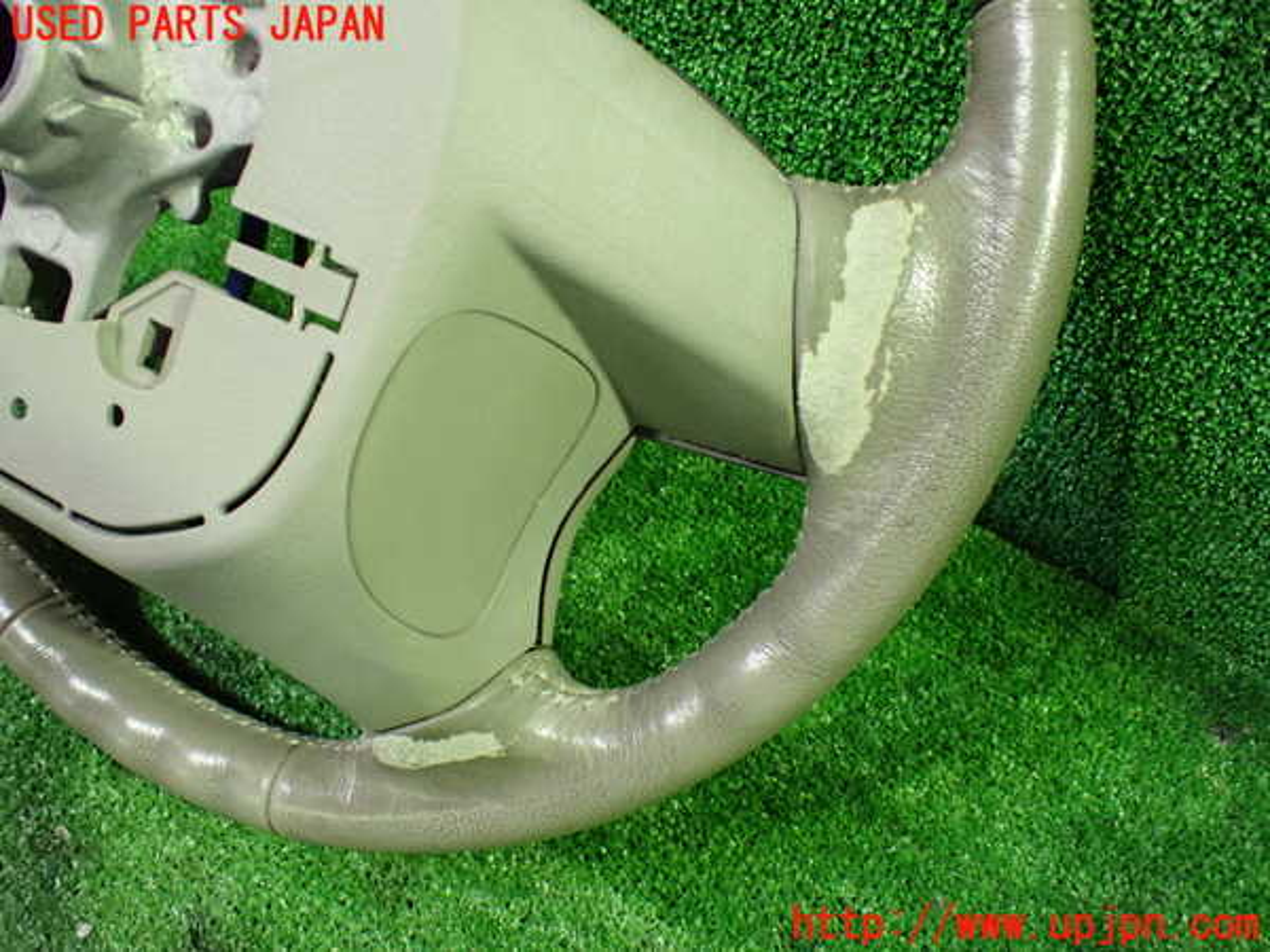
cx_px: 635
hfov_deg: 60.0
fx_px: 1101
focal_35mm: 30
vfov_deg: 46.8
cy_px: 476
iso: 800
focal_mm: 5.4
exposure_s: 1/60
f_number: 2.3
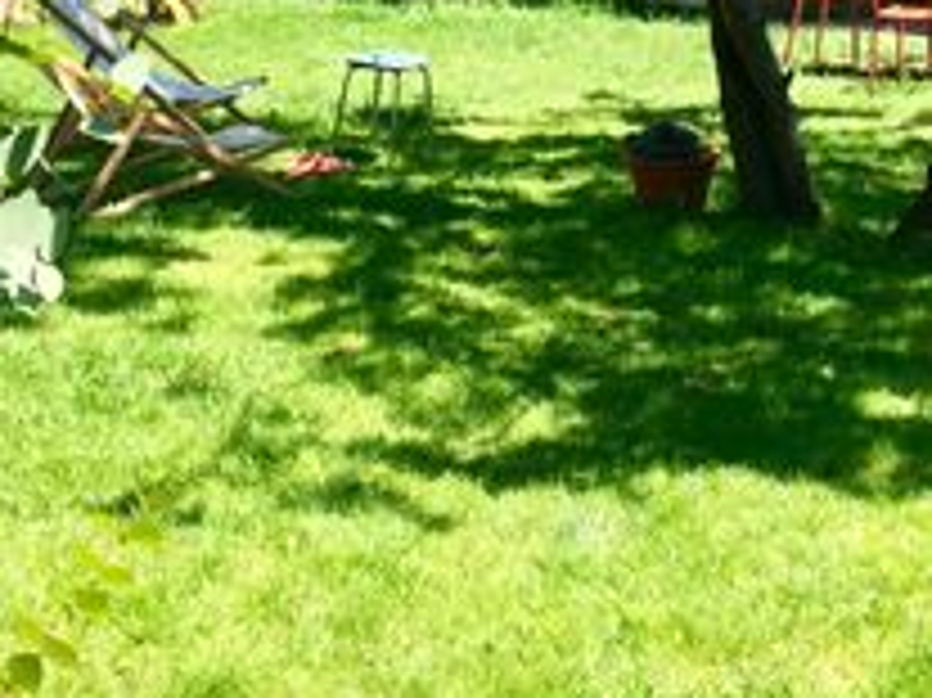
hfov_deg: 23.2
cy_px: -293
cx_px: 630
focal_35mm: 84
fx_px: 2260
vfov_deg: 16.3
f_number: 2.2
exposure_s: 1/405
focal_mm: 4.15
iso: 25
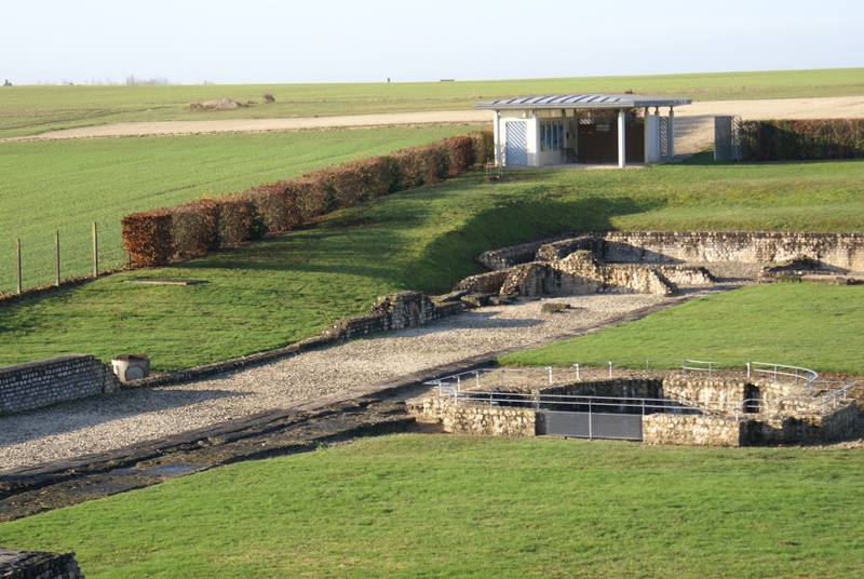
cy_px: 290
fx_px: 2524
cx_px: 432
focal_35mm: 105
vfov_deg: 13.1
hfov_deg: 19.4
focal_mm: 70
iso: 100
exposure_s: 1/125
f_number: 6.3
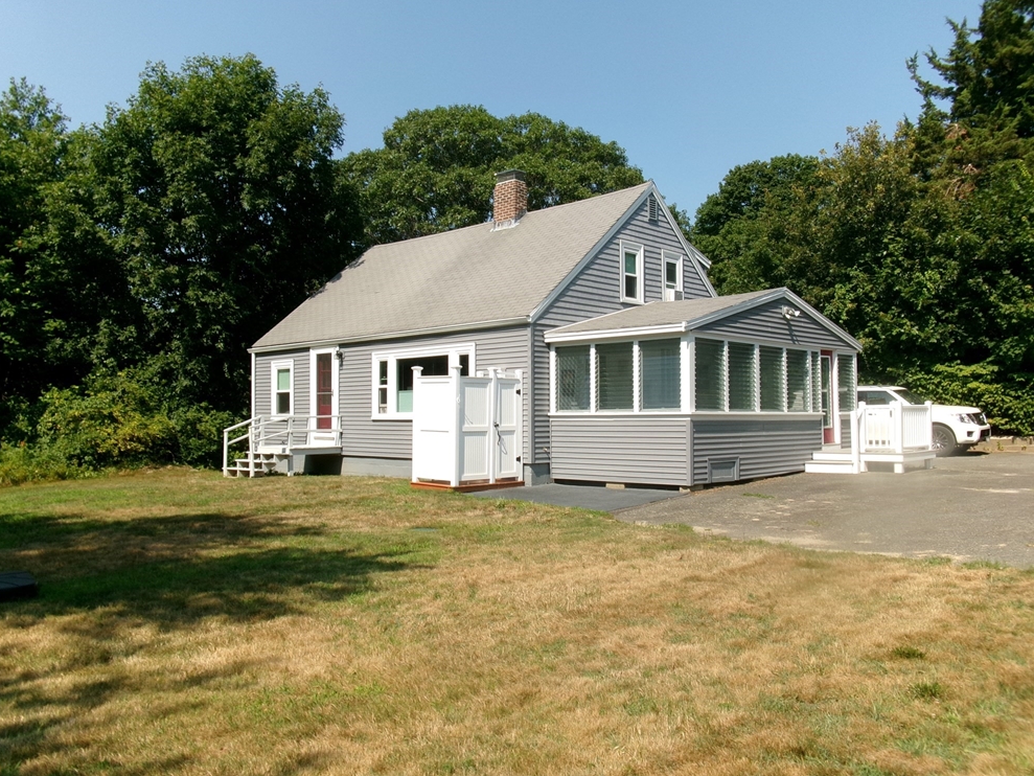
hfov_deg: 61.7
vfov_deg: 48.2
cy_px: 395
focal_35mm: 29
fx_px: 866
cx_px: 524
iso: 100
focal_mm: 5.1
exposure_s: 1/110
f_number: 10.8
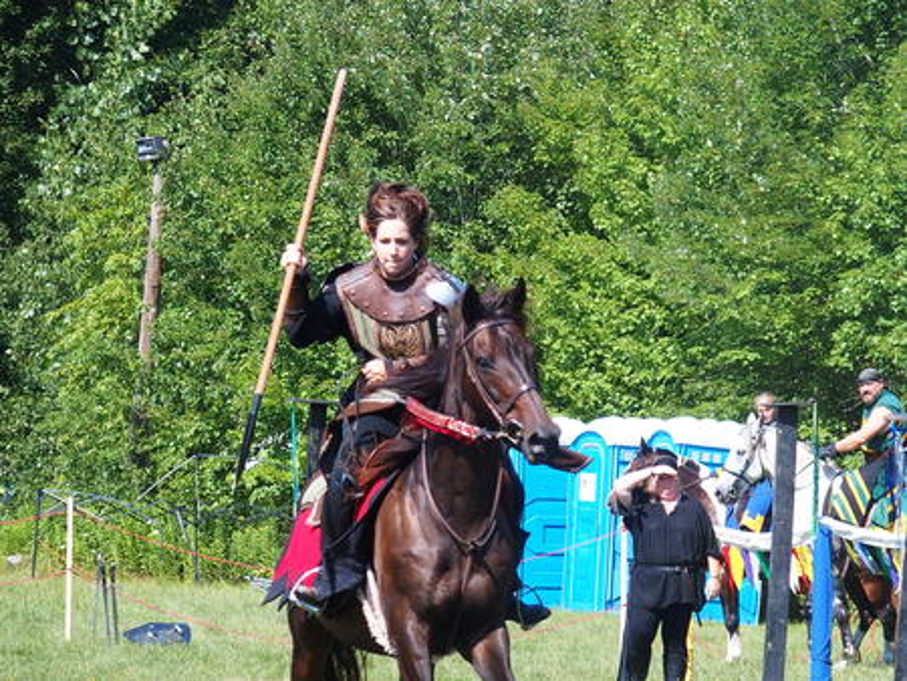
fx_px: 5243
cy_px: 340
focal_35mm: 200
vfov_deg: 7.4
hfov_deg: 9.9
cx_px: 454
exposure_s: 1/500
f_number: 3.5
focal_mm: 42.5
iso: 100
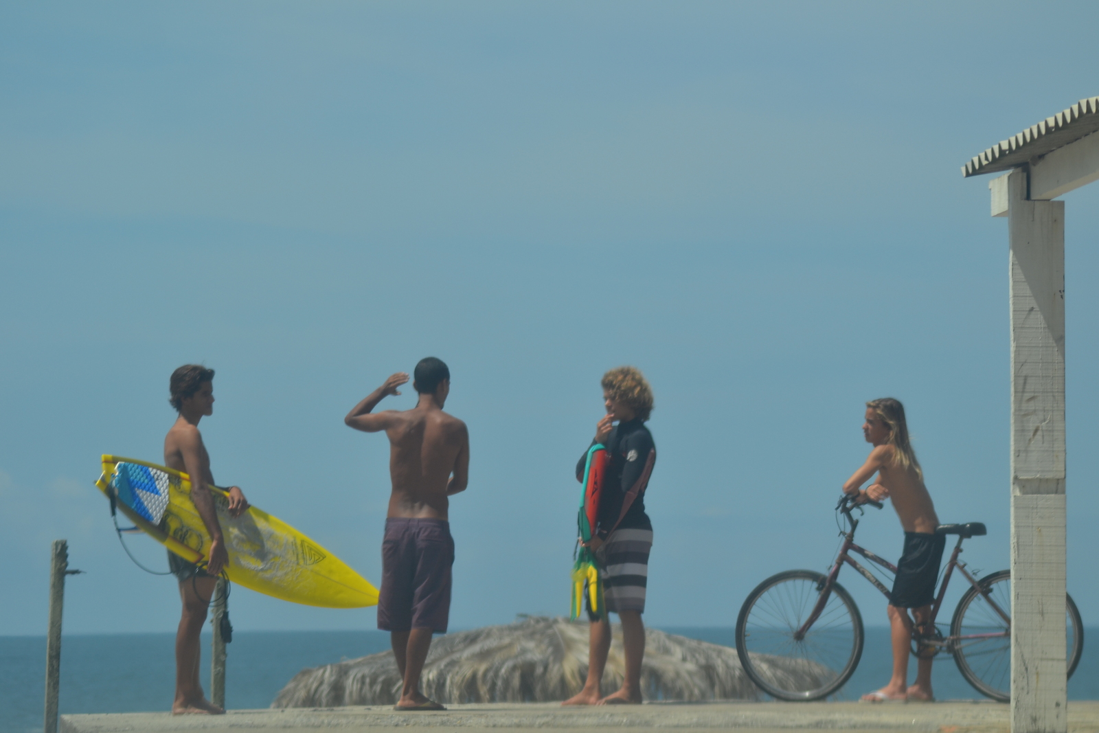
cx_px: 550
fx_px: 5724
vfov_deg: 7.3
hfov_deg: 11.0
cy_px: 366
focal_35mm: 188
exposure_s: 1/640
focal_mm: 125
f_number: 6.3
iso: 100
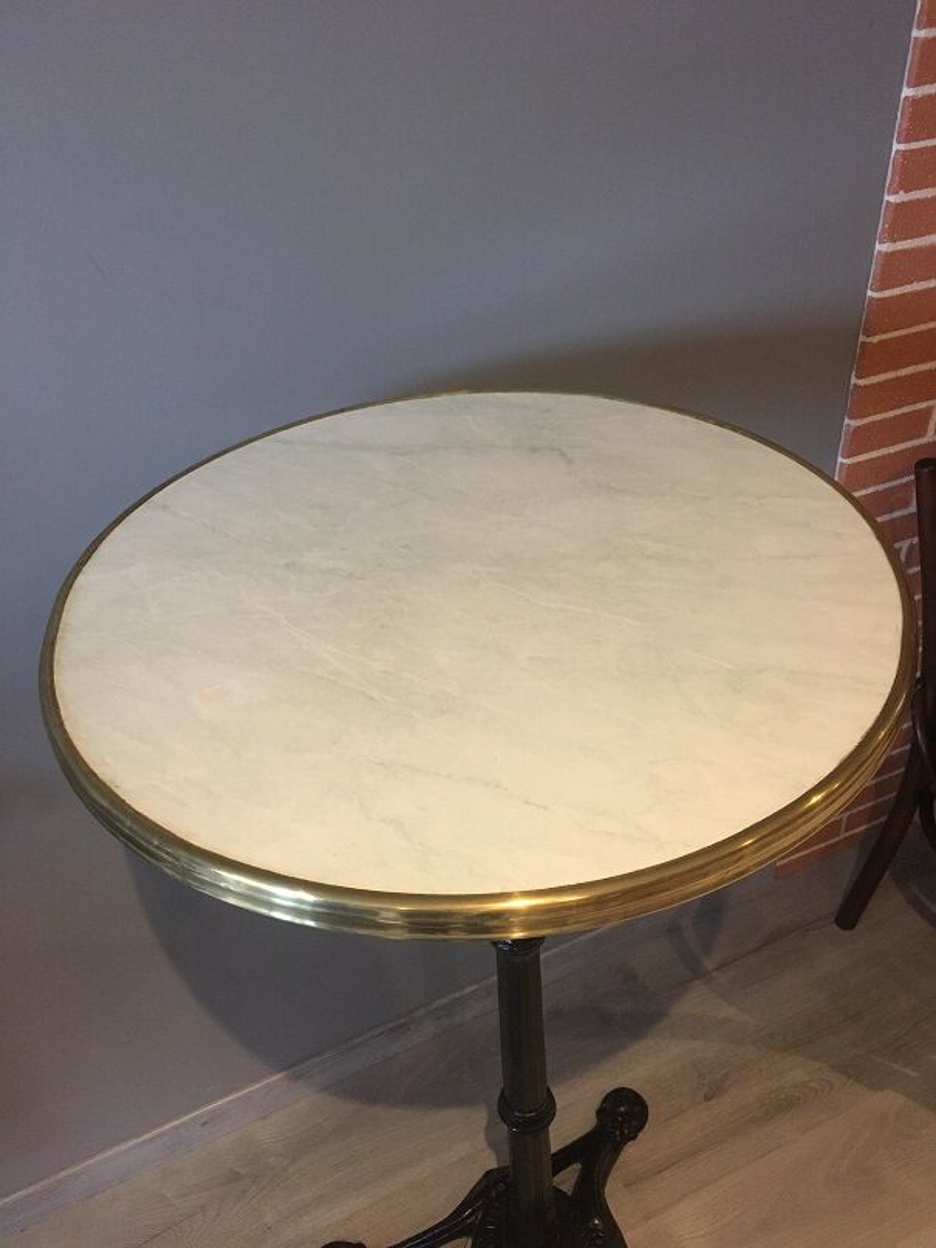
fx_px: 1046
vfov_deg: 61.7
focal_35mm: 29
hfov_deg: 48.2
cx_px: 468
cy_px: 624
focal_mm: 4.15
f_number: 2.2
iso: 200
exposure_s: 1/33
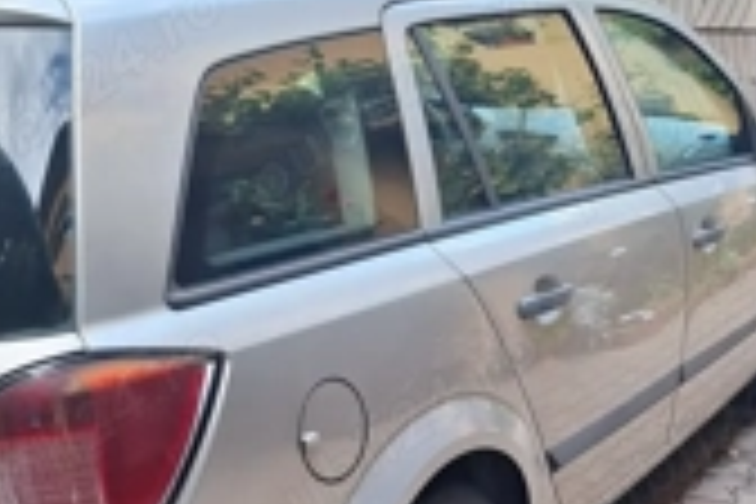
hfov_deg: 34.5
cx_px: 549
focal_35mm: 57
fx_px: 1197
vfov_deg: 22.8
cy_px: 513
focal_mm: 5.54
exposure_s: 1/154
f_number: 1.8
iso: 40
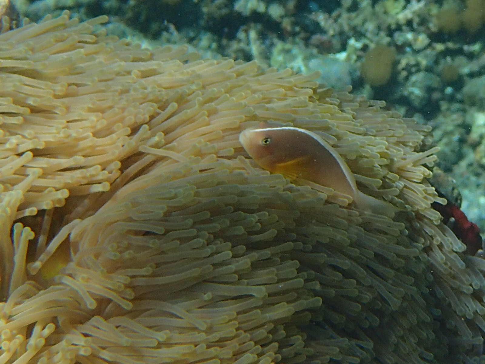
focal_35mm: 100
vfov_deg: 14.8
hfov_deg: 19.6
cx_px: 242
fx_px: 1401
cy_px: 182
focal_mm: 18
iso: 200
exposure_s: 1/320
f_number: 6.3
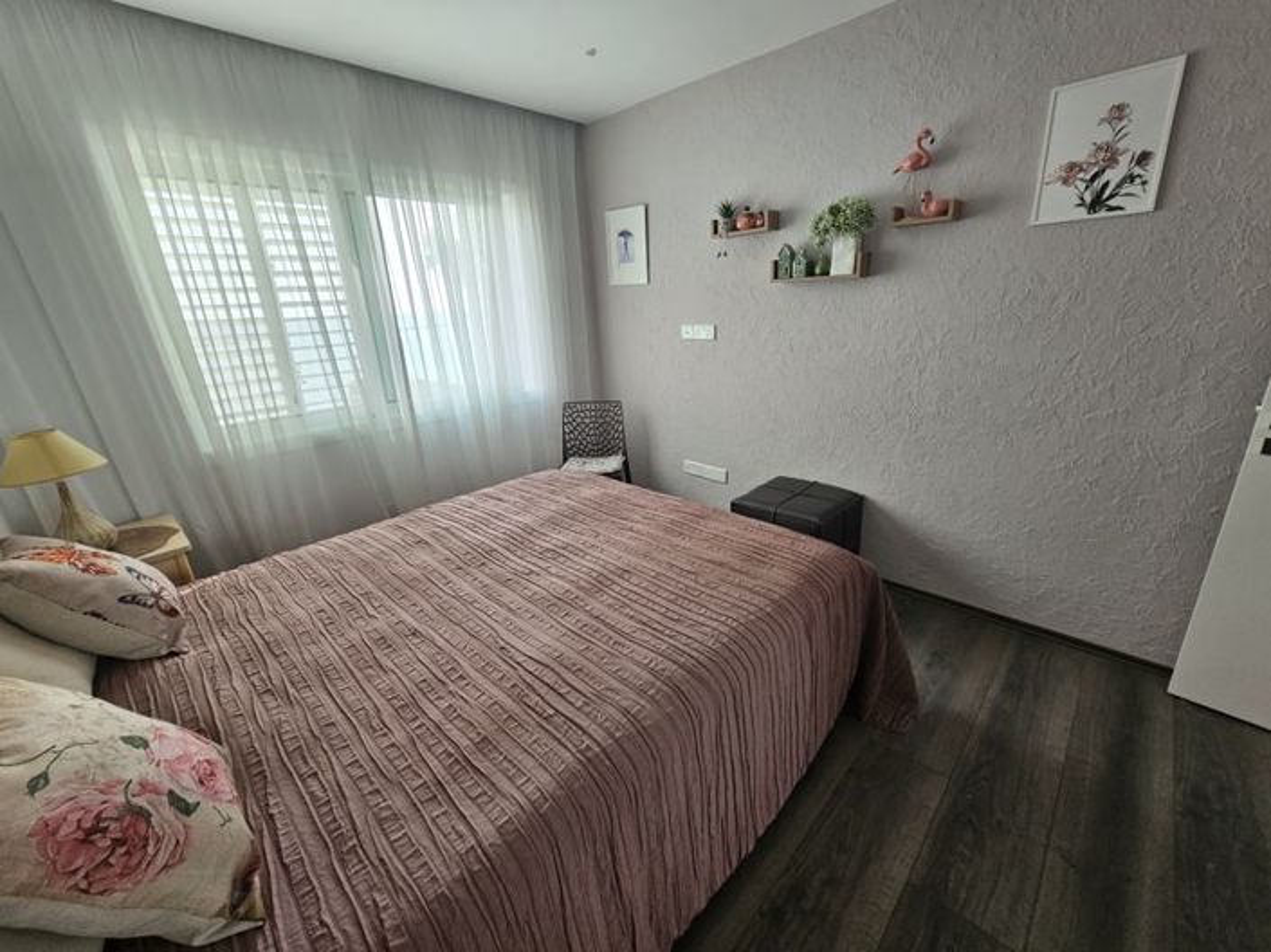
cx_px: 636
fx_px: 477
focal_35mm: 13
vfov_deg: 89.9
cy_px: 476
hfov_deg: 106.2
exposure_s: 1/77
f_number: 2.2
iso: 100
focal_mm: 2.2
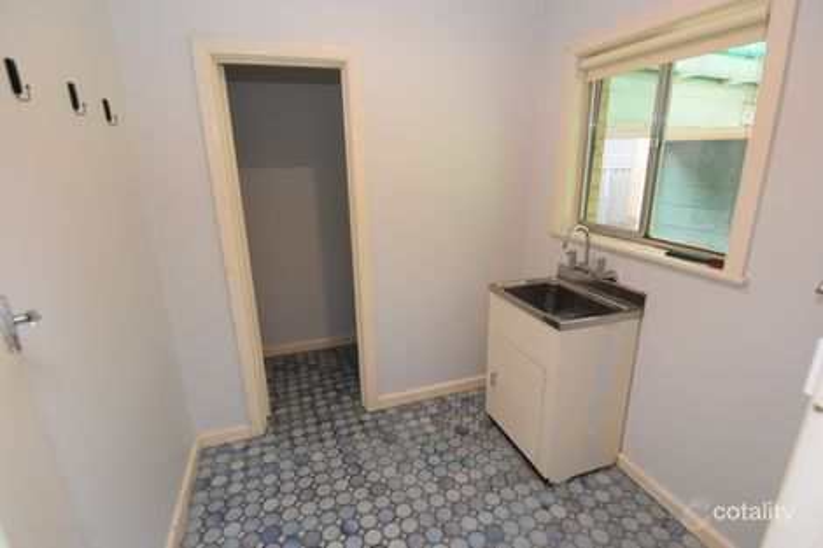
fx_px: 377
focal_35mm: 16
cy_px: 274
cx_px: 412
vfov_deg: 72.0
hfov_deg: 95.0
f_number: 4.5
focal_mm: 11
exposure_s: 1/80
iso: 800
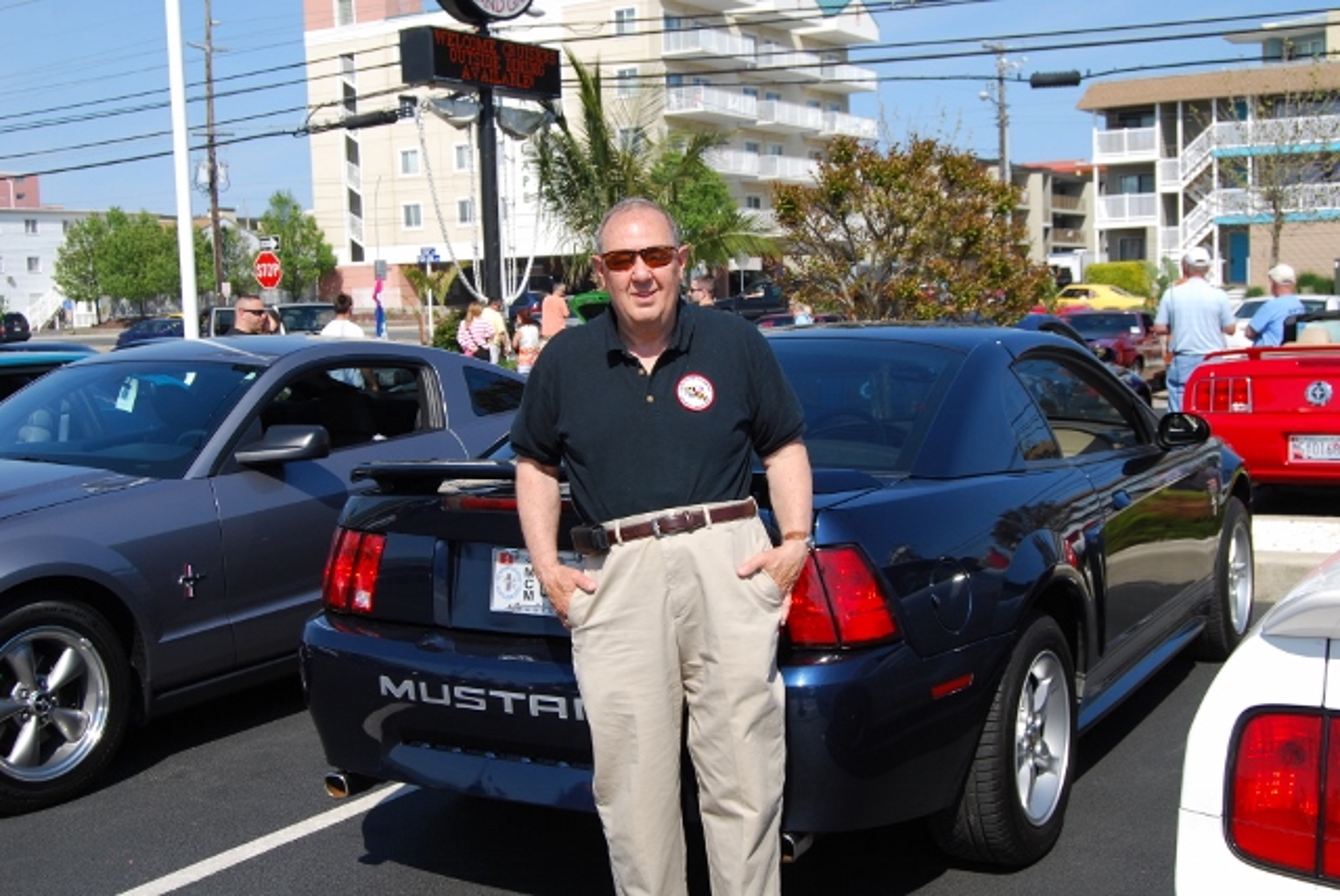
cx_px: 670
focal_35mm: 42
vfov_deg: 32.0
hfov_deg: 46.4
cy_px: 448
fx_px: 1565
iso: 200
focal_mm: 28
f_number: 9
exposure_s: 1/320
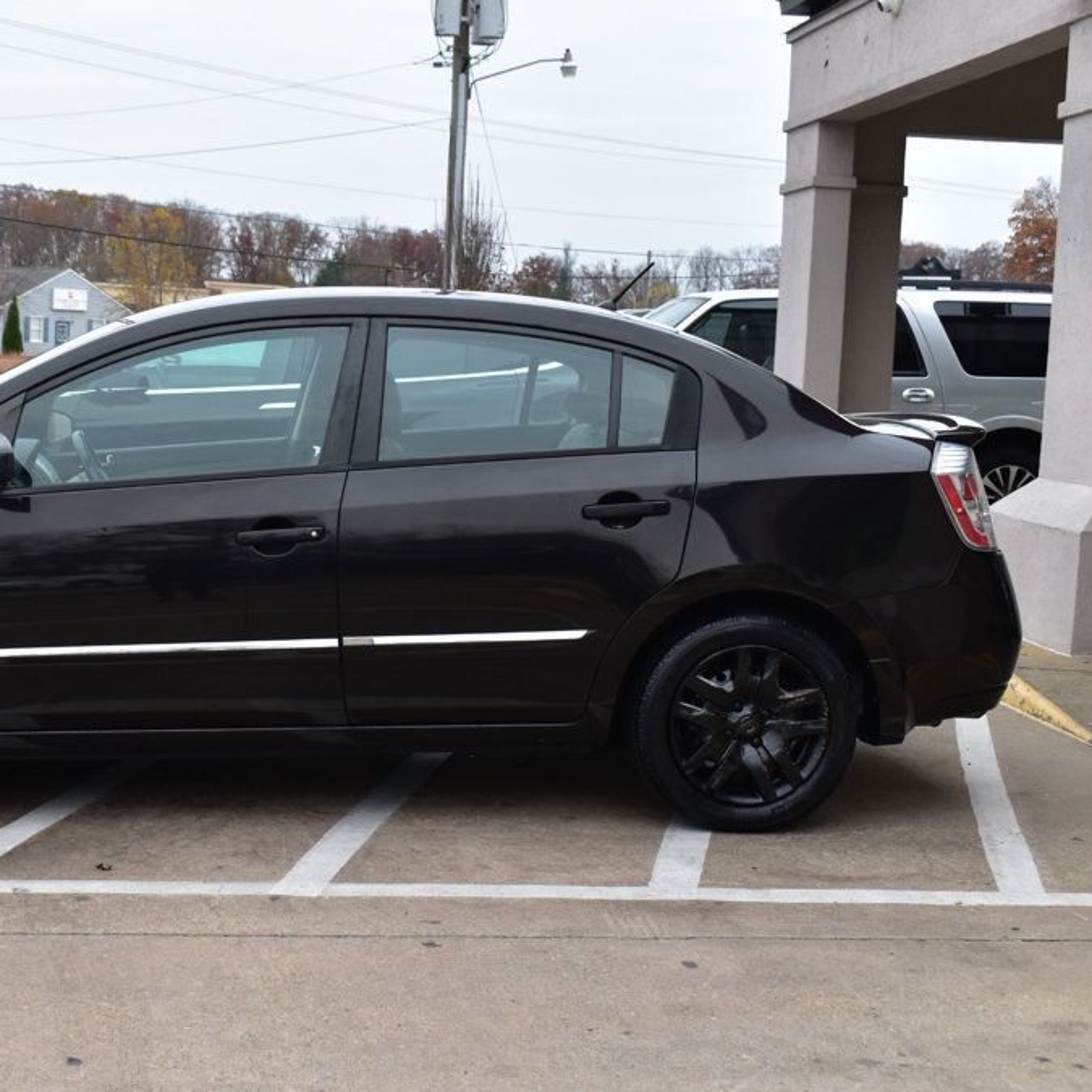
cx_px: 272
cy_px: 547
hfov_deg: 29.1
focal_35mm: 58
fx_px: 2070
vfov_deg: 29.6
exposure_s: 1/60
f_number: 8
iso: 400
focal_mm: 30
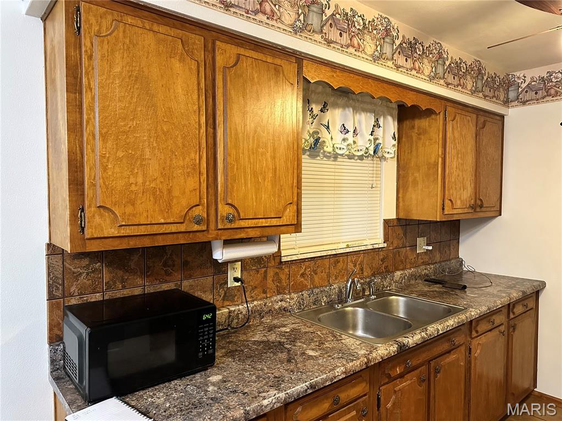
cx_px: 281
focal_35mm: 24
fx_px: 390
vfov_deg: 56.8
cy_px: 210
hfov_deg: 71.6
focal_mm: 6.86
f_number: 1.78
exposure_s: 1/60
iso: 800
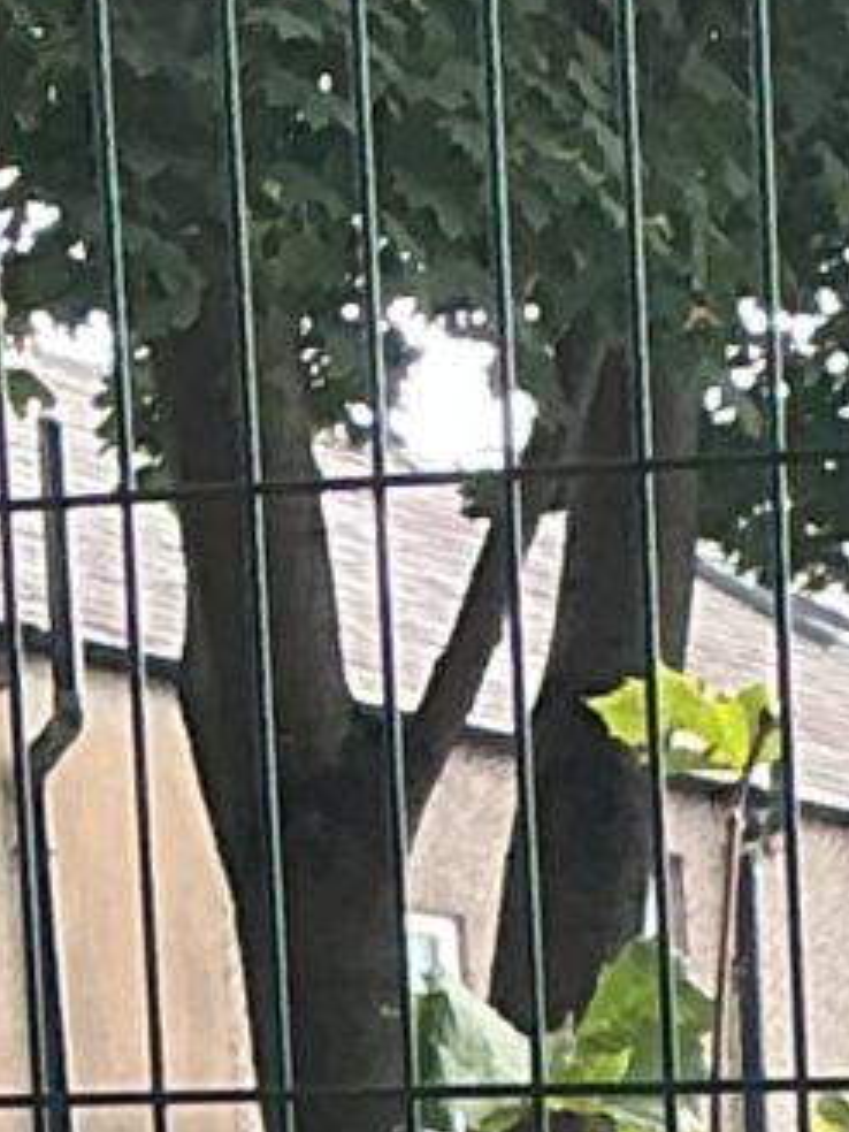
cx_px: 3296
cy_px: 3486
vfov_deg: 7.6
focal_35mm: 226
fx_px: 7391
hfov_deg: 5.7
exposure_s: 1/100
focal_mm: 3
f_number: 1.8
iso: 16
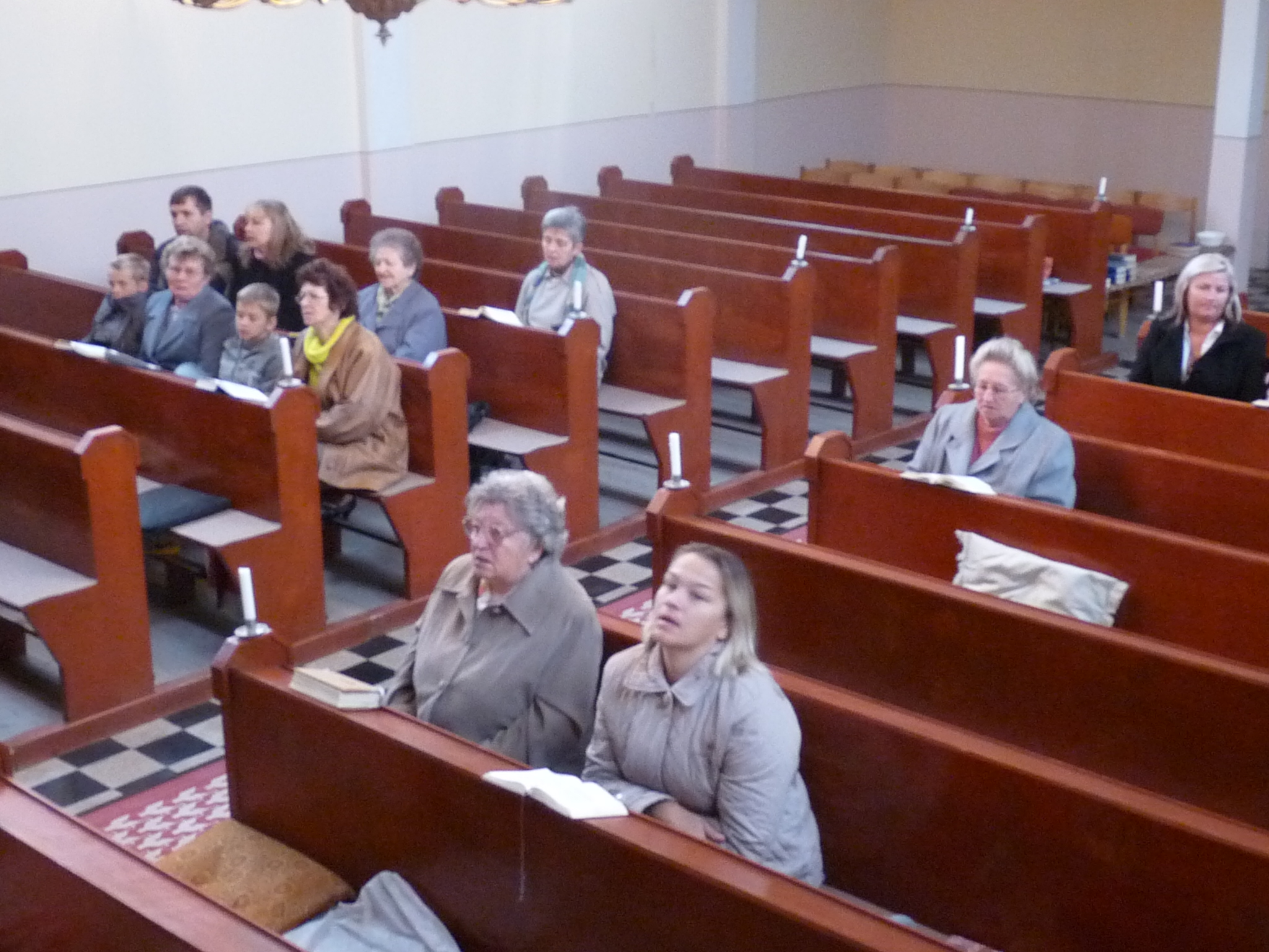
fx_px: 1796
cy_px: 476
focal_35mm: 49
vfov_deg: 29.7
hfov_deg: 38.9
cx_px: 634
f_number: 2.8
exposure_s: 1/10
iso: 400
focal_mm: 4.8
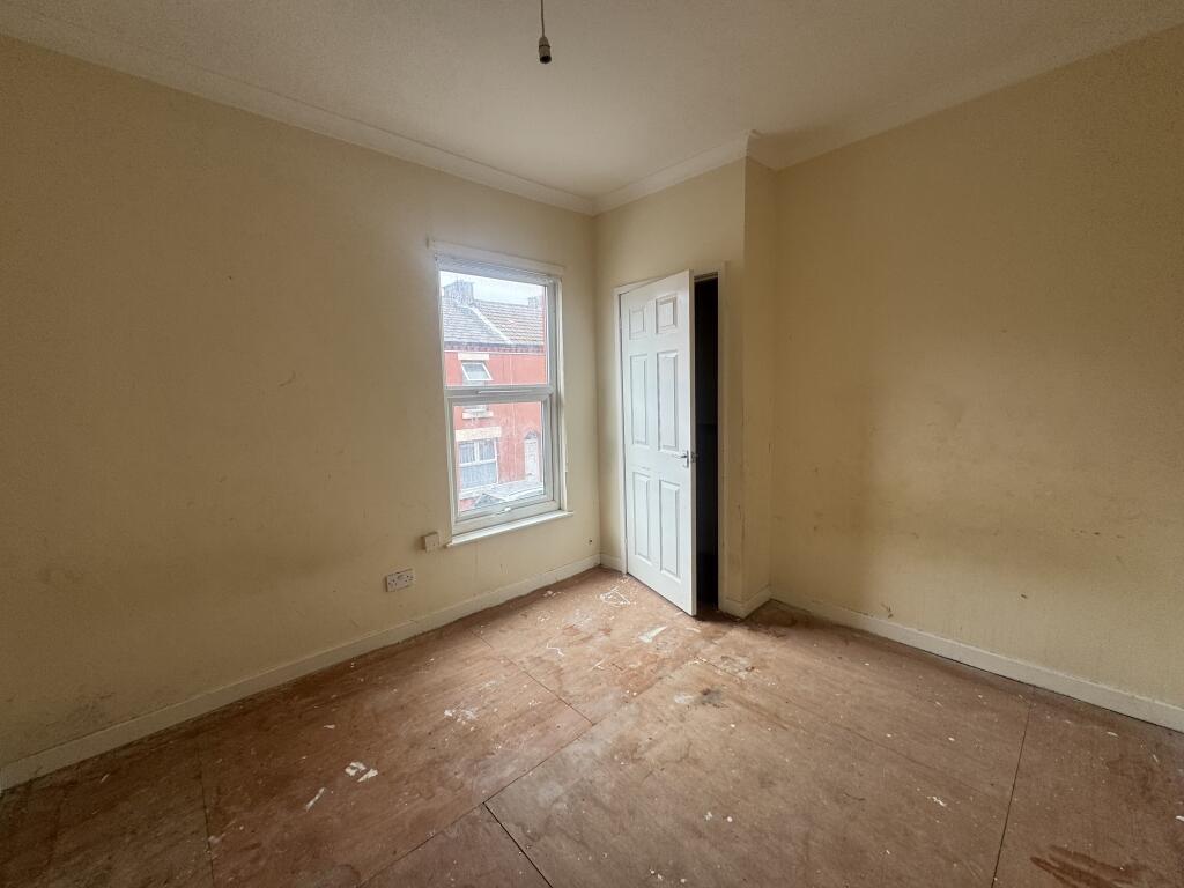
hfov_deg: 102.1
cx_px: 592
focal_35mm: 14
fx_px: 479
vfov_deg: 85.7
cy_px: 444
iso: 50
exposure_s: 1/99
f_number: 2.2
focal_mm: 2.22
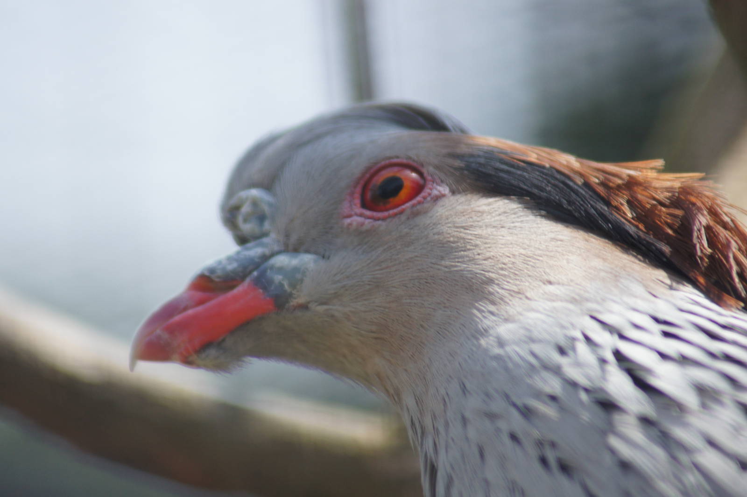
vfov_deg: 3.1
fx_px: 9332
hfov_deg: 4.6
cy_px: 248
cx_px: 374
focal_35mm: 450
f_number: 5.6
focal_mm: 300
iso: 250
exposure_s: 1/500
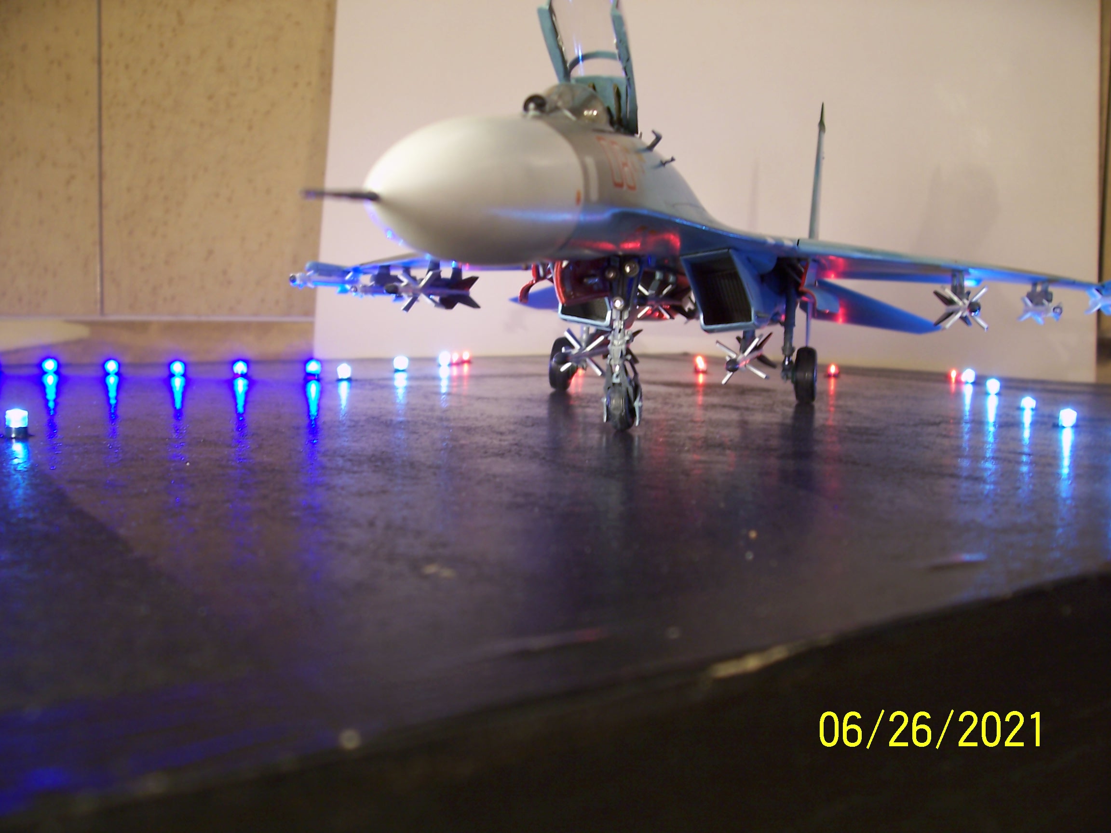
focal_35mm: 34
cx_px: 556
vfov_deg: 41.8
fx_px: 1091
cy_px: 416
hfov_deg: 54.0
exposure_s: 1/8
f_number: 2.7
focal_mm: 5.6
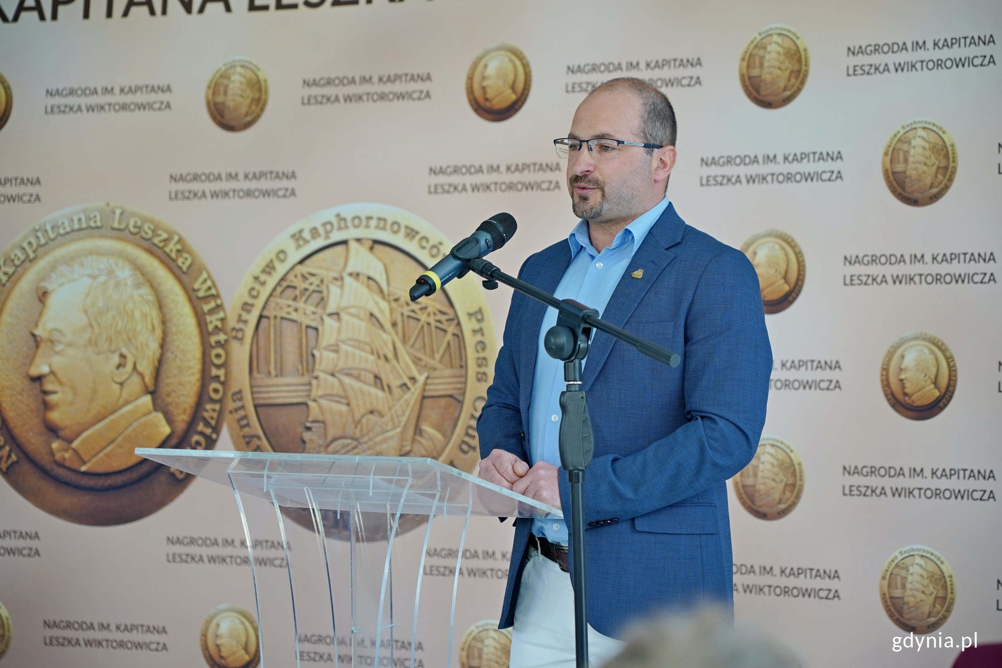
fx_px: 2922
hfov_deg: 19.5
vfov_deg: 13.0
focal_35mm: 105
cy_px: 334
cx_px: 501
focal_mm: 105
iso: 400
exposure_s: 1/160
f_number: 4.5
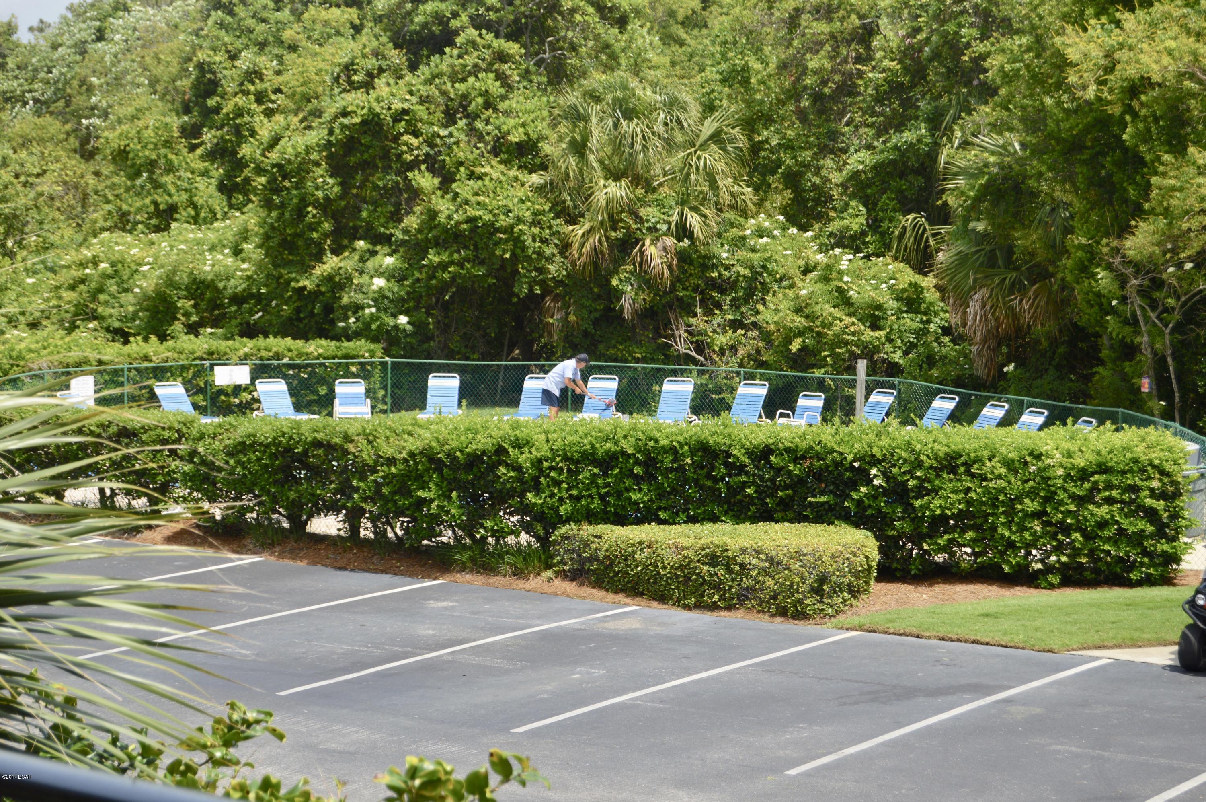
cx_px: 603
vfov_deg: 17.5
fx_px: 2610
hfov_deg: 26.0
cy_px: 401
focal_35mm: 78
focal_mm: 52
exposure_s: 1/160
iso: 100
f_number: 6.3
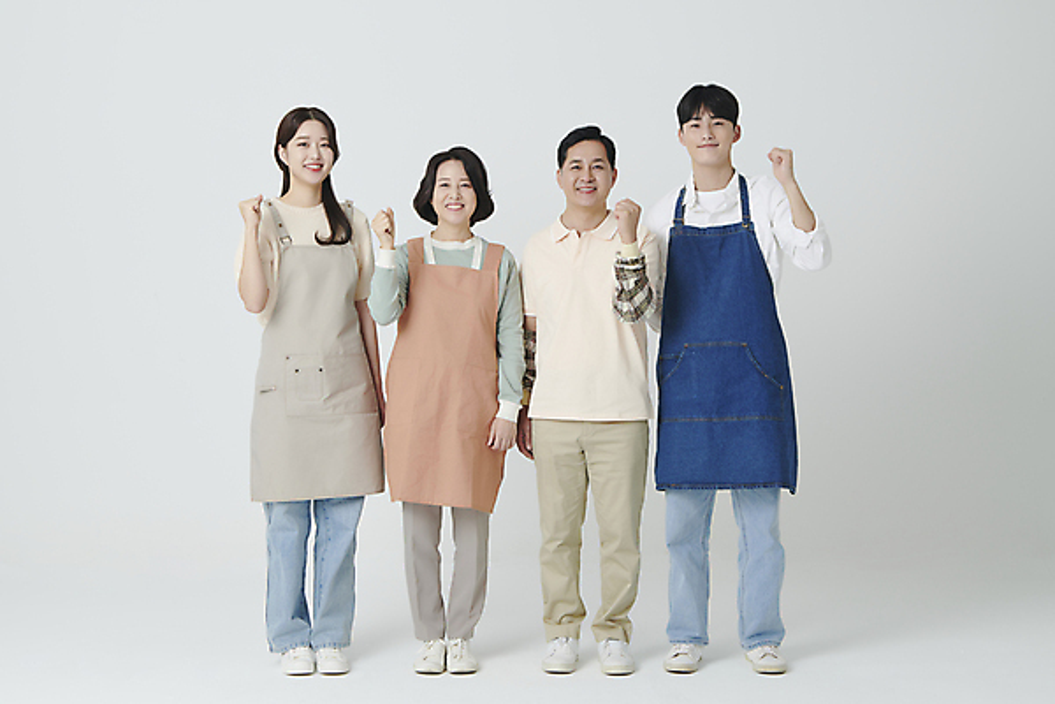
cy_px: 352
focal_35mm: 60
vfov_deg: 22.6
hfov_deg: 33.4
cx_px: 528
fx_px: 1758
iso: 80
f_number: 11
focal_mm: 60
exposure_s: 1/125
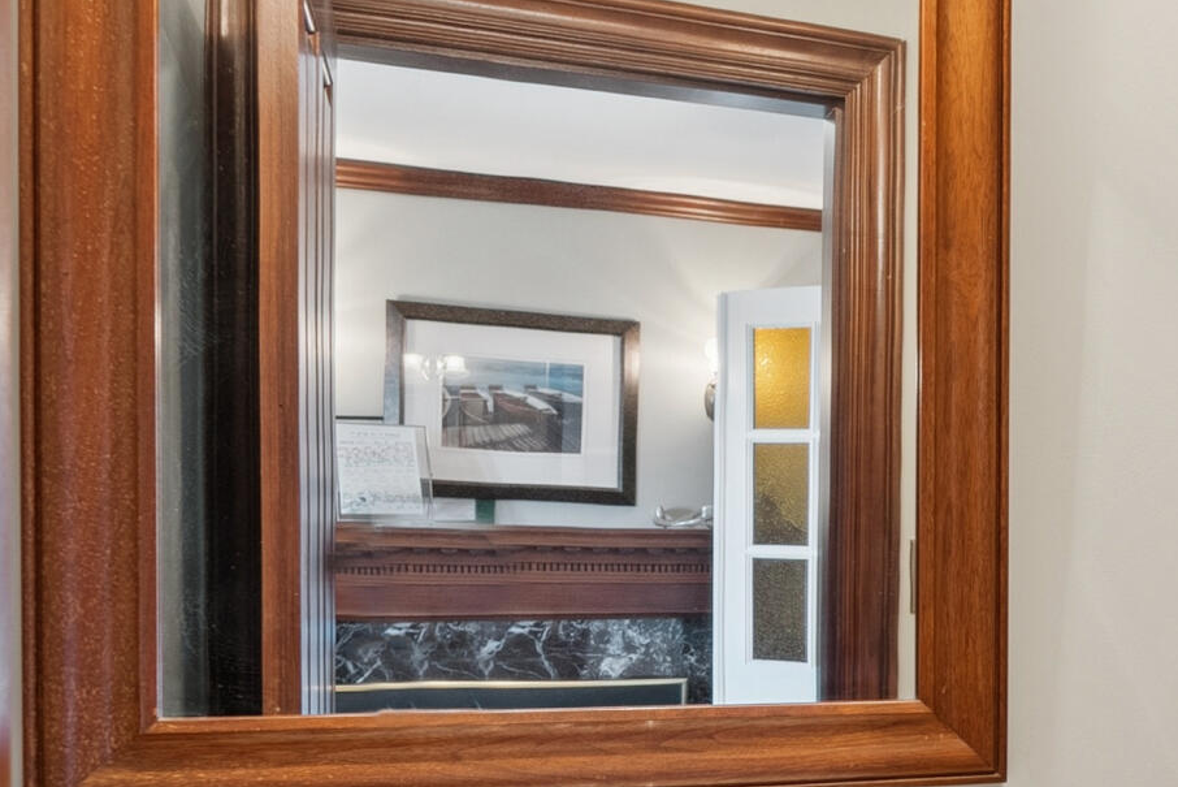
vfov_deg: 25.2
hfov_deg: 29.9
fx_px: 1735
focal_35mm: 53
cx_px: 1534
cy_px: 615
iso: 320
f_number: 7.1
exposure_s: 1/3
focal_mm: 16
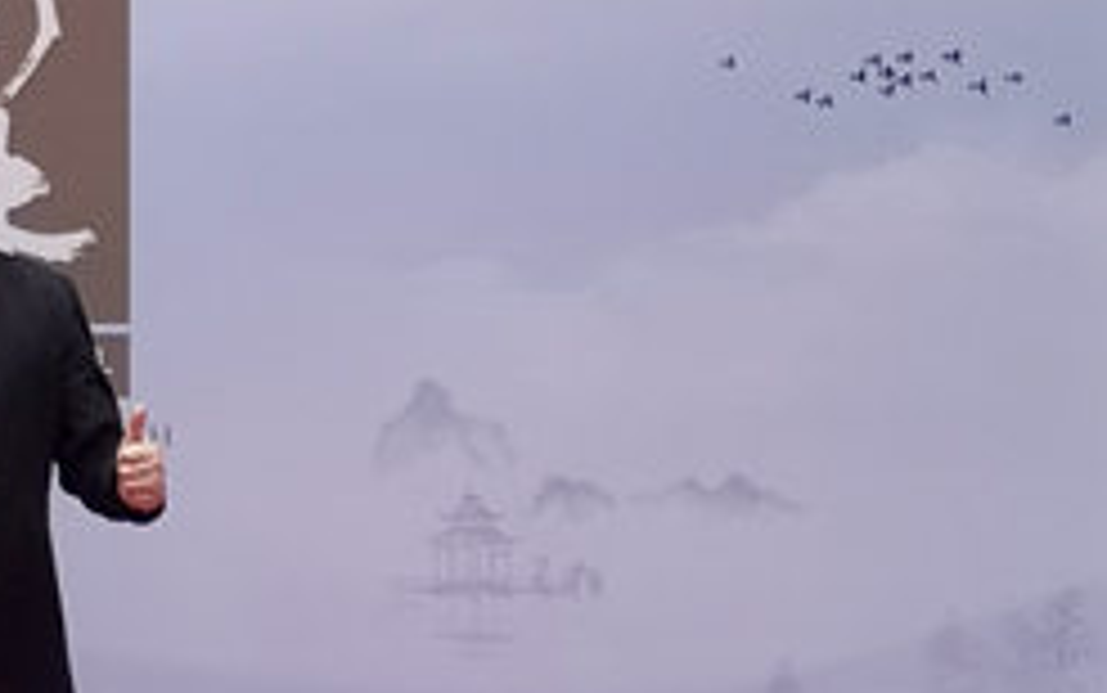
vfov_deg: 11.8
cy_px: 320
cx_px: -153
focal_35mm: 111
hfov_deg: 18.0
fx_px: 3350
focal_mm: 3.95
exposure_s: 1/30
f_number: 1.8
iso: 400
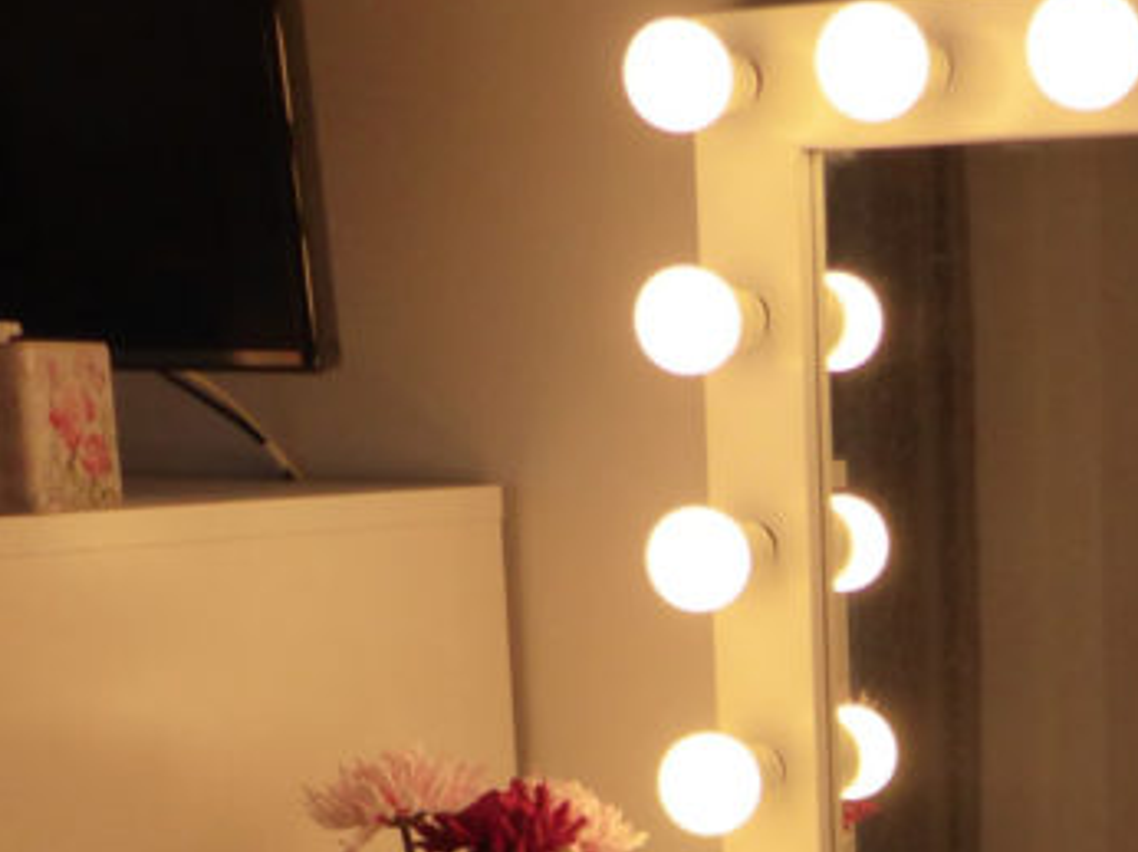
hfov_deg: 24.5
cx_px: 1260
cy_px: 855
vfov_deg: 19.3
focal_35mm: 74
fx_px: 2431
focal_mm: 4.3
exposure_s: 1/250
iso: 200
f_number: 3.3
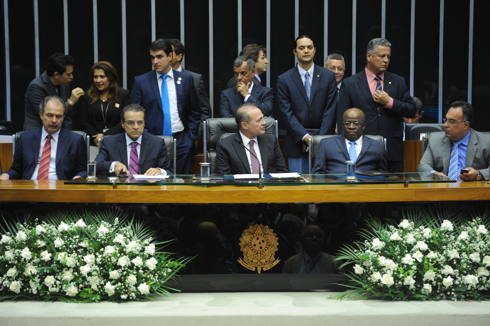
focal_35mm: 185
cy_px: 163
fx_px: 2516
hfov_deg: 11.1
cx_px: 245
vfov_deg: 7.4
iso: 1600
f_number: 2.8
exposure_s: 1/60
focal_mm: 185
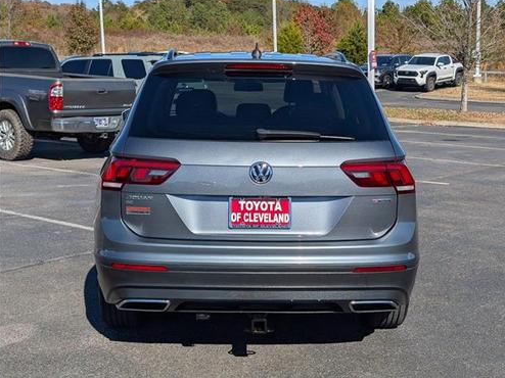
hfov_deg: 38.2
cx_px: 256
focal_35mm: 50
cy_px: 188
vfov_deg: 29.1
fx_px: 729
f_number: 1.68
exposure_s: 1/2500
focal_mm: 6.9
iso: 20
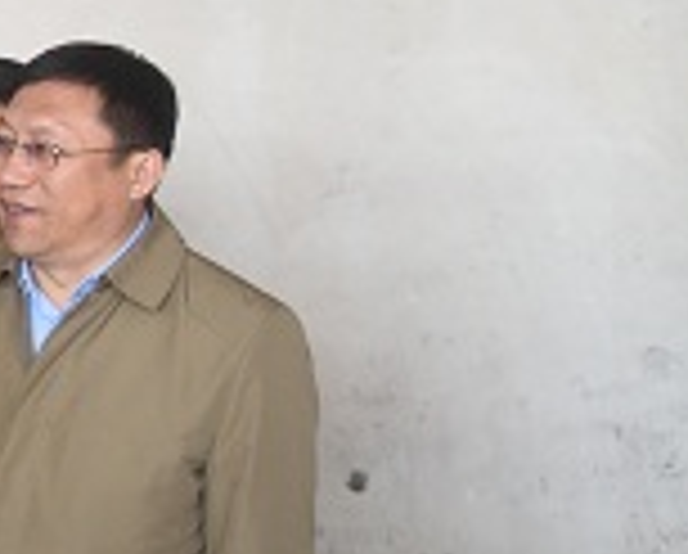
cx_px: -809
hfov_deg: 14.6
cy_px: 205
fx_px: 2040
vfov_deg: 15.4
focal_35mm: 100
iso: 720
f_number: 4
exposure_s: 1/25
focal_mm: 24
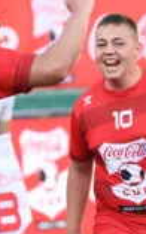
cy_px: 139
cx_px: 156
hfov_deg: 2.0
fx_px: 4238
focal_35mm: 665
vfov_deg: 3.2
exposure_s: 1/640
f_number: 2.8
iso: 400
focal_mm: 135
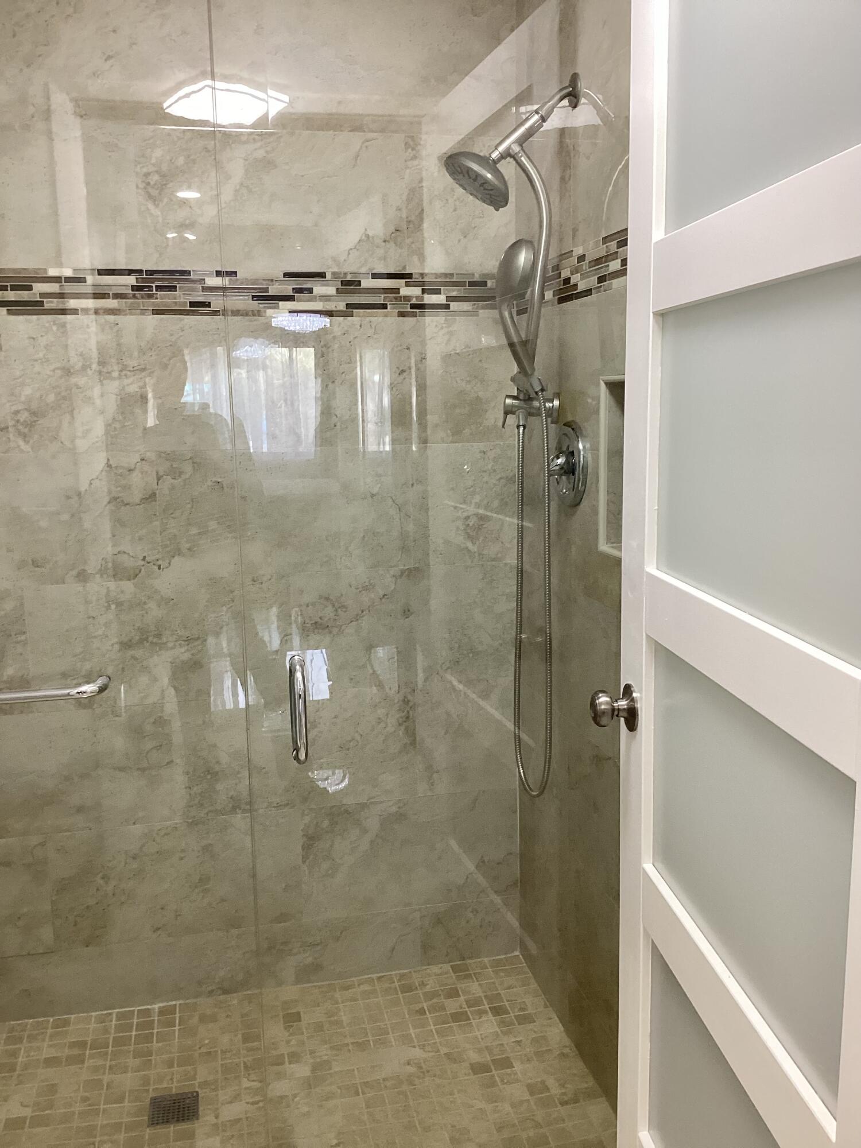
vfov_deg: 58.4
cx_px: 430
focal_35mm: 31
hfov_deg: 45.4
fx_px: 1028
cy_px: 574
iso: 125
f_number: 2.4
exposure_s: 1/60
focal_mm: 3.3
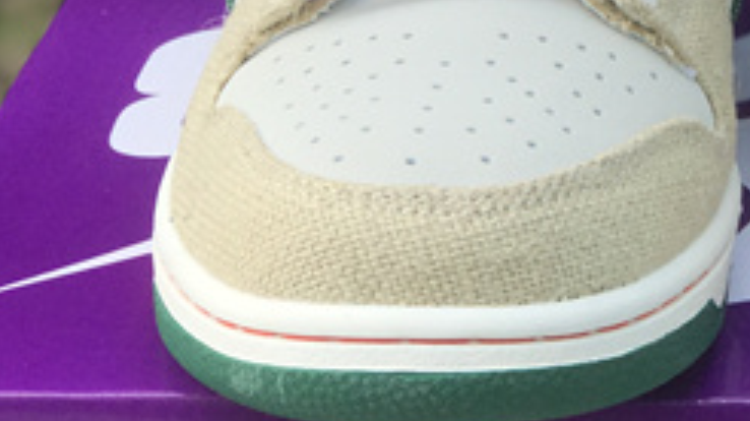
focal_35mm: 187
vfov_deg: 6.4
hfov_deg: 11.4
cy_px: -133
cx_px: 780
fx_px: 3716
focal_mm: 6.6
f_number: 2.8
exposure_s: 1/195
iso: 20
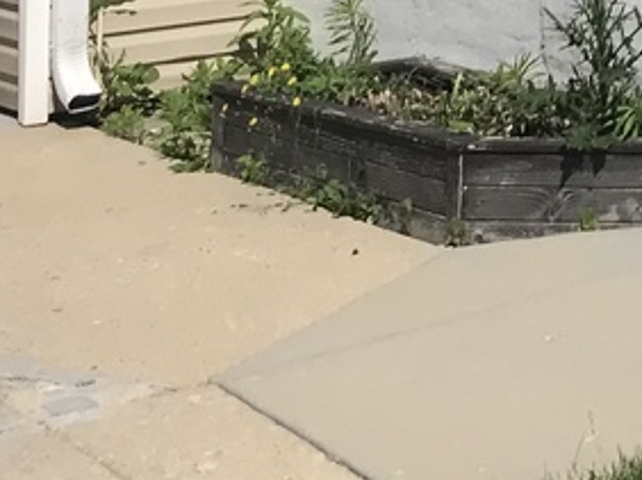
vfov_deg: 9.1
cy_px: -737
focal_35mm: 143
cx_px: 1059
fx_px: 2650
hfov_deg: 12.8
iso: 25
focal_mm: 3.99
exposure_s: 1/5650
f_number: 1.8
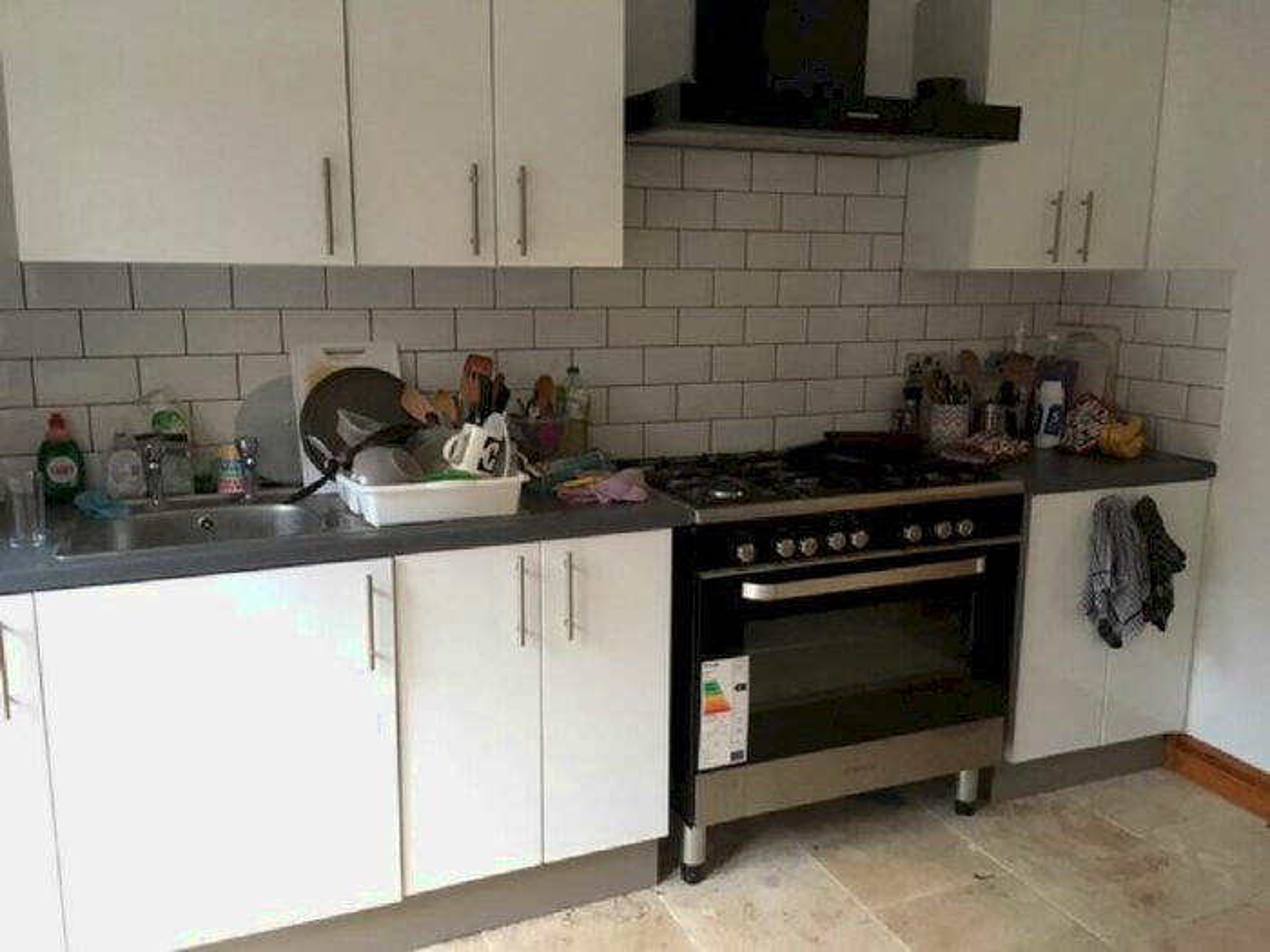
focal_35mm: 29
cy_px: 476
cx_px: 635
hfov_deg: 61.7
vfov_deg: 48.2
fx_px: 1064
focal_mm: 4.15
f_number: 2.2
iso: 250
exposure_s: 1/17
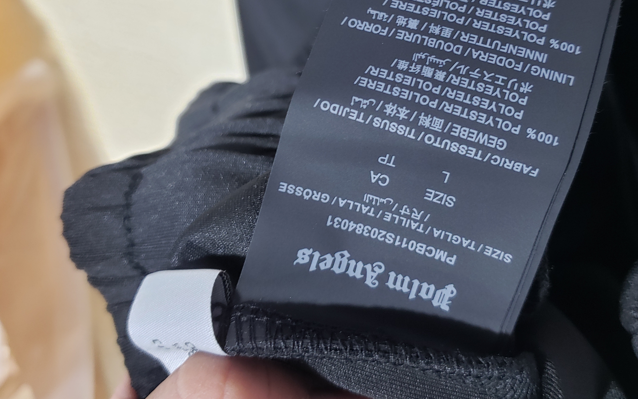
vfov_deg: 34.0
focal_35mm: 37
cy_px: 124
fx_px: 643
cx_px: 363
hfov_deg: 52.6
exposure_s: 1/50
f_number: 1.5
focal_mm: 4.3
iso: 80
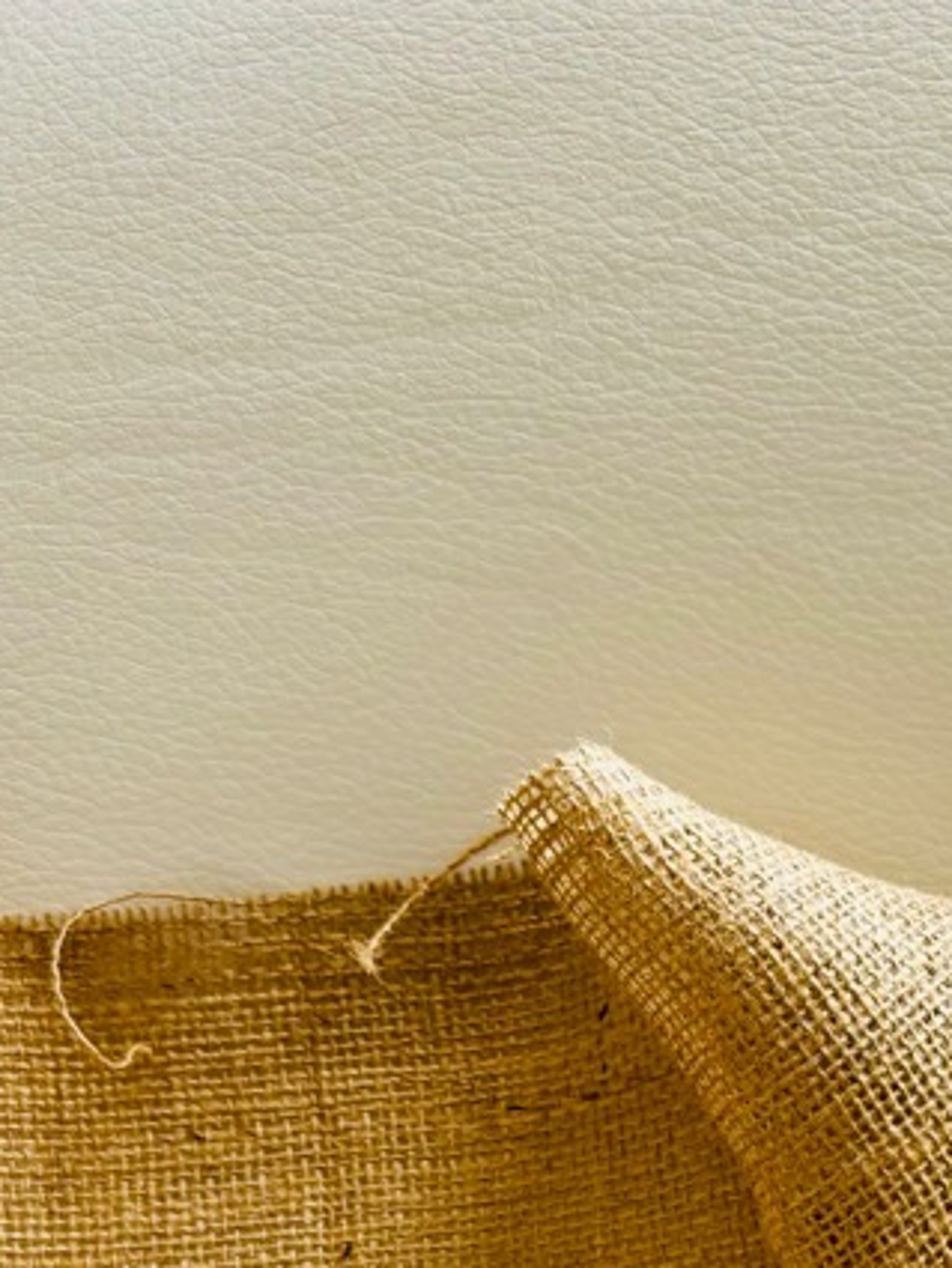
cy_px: 1507
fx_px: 2419
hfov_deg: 21.3
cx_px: 997
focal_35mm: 66
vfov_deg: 26.3
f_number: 1.6
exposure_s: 1/119
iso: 125
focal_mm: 5.96
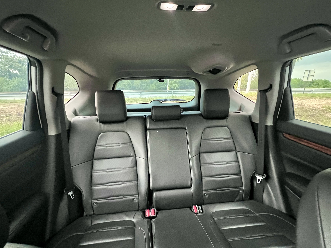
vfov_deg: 81.3
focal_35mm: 15
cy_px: 140
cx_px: 162
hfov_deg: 98.2
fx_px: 143
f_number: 1.8
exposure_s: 1/41
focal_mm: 1.57
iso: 1000
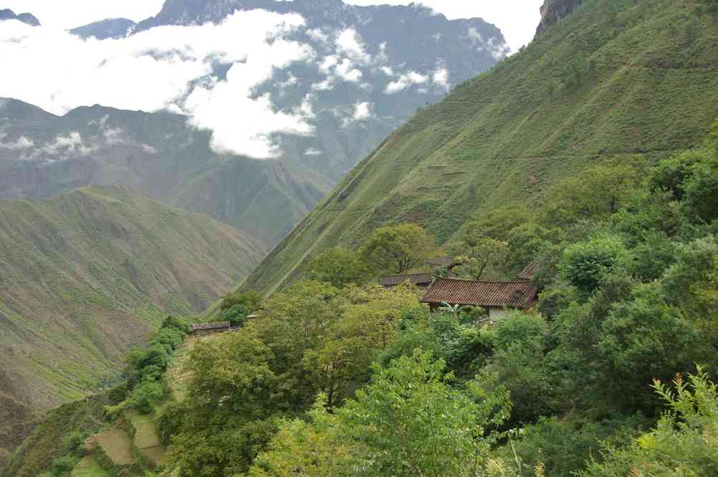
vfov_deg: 30.6
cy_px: 238
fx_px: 873
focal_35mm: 44
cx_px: 359
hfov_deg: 44.7
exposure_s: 1/90
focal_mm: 29.2
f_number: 5.6
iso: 100
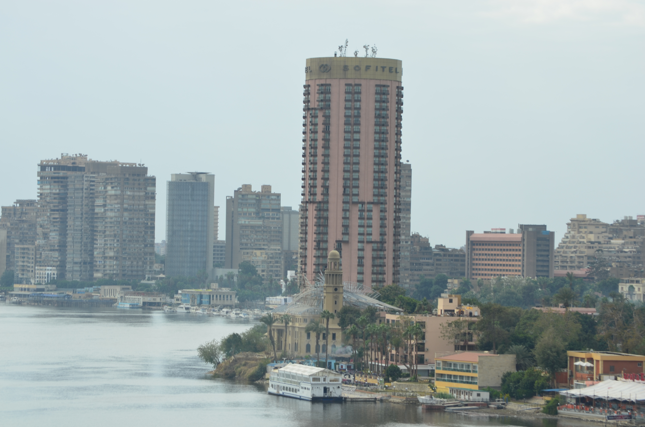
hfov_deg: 13.4
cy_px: 214
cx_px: 322
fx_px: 2736
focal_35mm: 153
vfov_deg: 8.9
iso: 100
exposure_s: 1/125
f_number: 11
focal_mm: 102
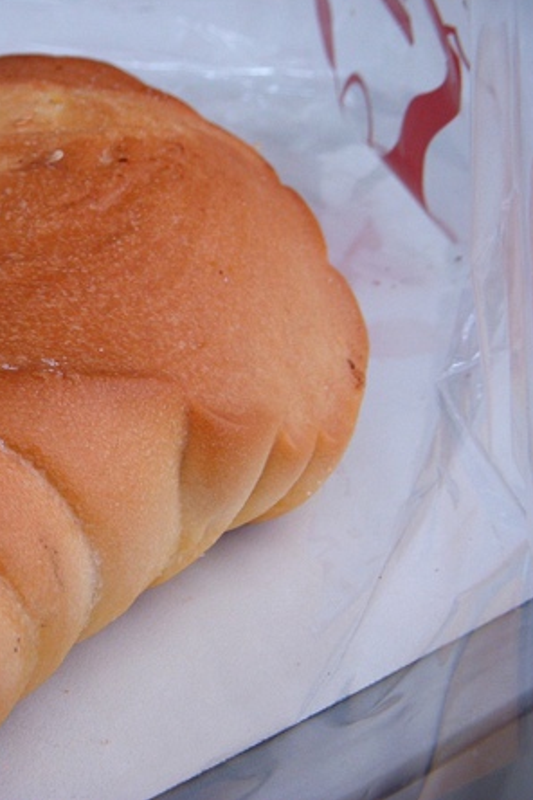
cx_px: 5
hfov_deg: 20.0
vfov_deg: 30.5
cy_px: 396
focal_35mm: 66
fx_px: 1466
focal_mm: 7.9
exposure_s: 1/30
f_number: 3.4
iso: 160
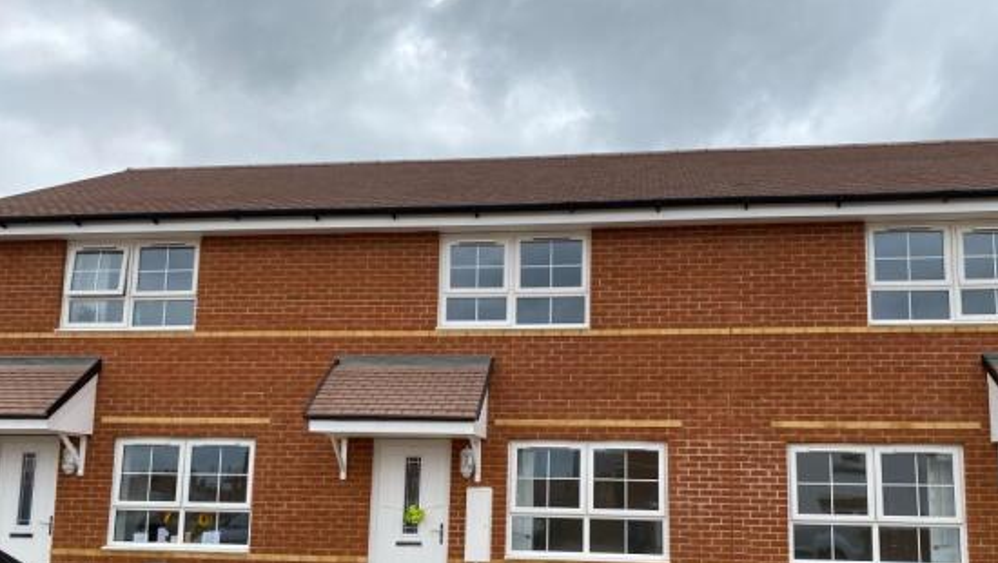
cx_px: 525
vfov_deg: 38.4
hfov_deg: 64.2
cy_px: 390
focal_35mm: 30
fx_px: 794
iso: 32
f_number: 1.8
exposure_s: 1/2222
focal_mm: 4.25
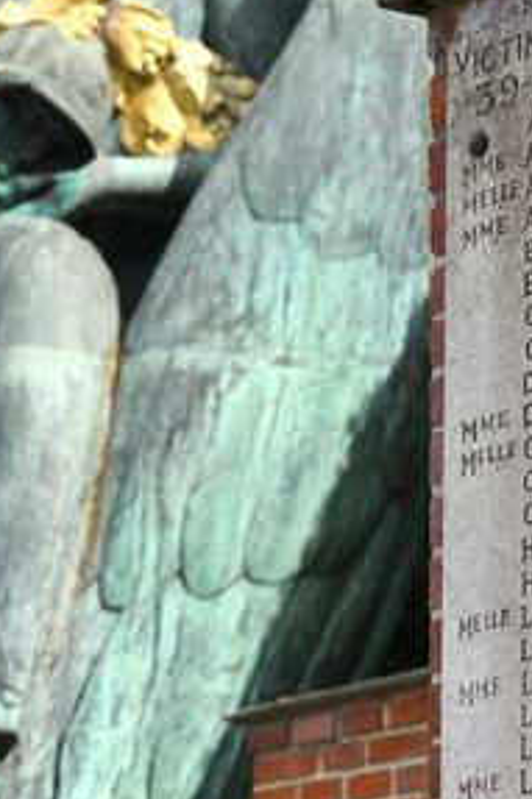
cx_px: 213
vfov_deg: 16.7
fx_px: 2707
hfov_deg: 11.2
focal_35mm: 122
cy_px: 582
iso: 64
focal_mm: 50
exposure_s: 1/250
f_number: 7.1
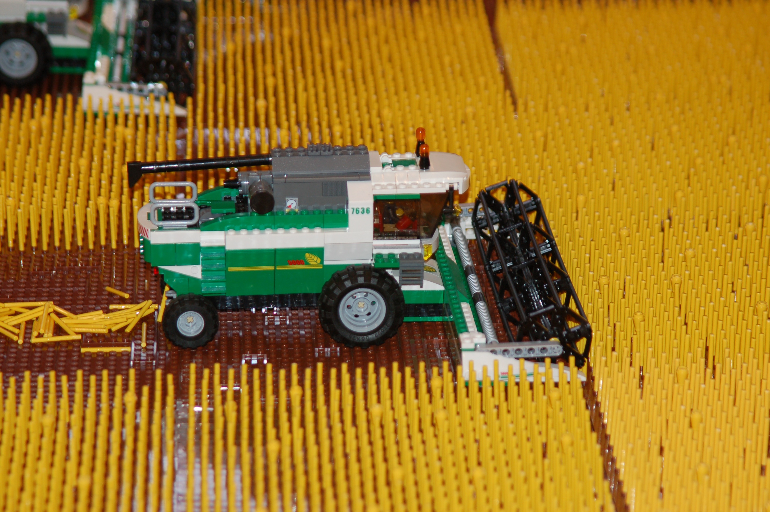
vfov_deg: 8.7
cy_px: 256
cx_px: 385
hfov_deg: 13.1
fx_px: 3366
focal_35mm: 158
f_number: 4
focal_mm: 105
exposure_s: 1/60
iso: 400
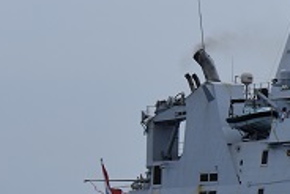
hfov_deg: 4.2
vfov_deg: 2.8
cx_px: 430
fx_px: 3942
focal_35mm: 489
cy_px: 118
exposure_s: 1/500
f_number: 8
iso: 220
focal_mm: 100
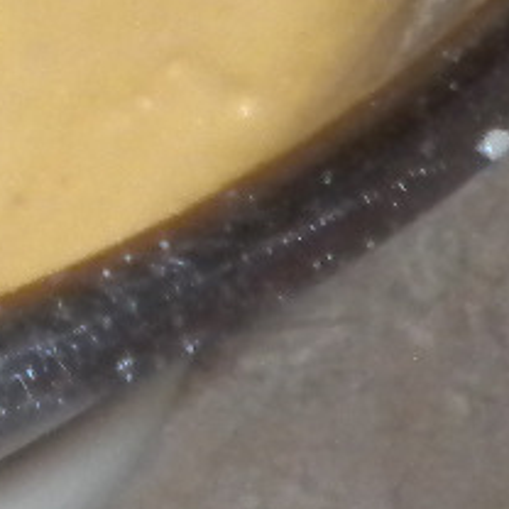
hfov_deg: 7.8
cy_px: -428
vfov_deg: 7.9
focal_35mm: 214
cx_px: -565
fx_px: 3560
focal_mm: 6.3
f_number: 3.1
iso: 400
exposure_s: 1/30
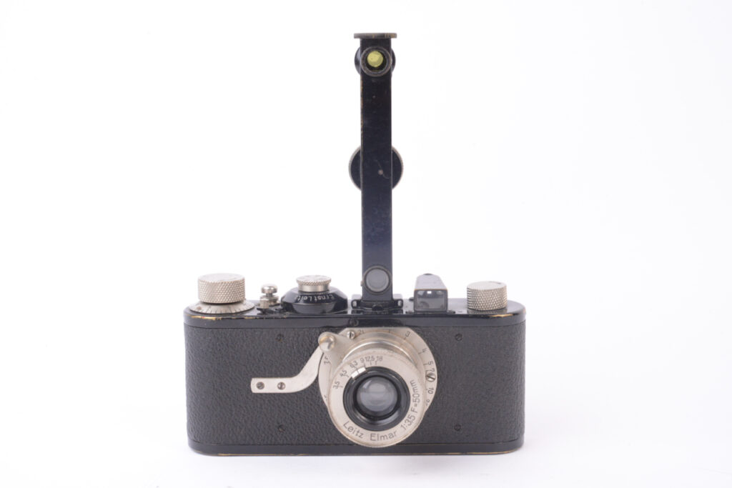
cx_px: 366
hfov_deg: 33.4
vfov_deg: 22.6
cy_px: 244
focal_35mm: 60
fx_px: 1220
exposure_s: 1/160
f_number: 18
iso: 2500
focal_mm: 60
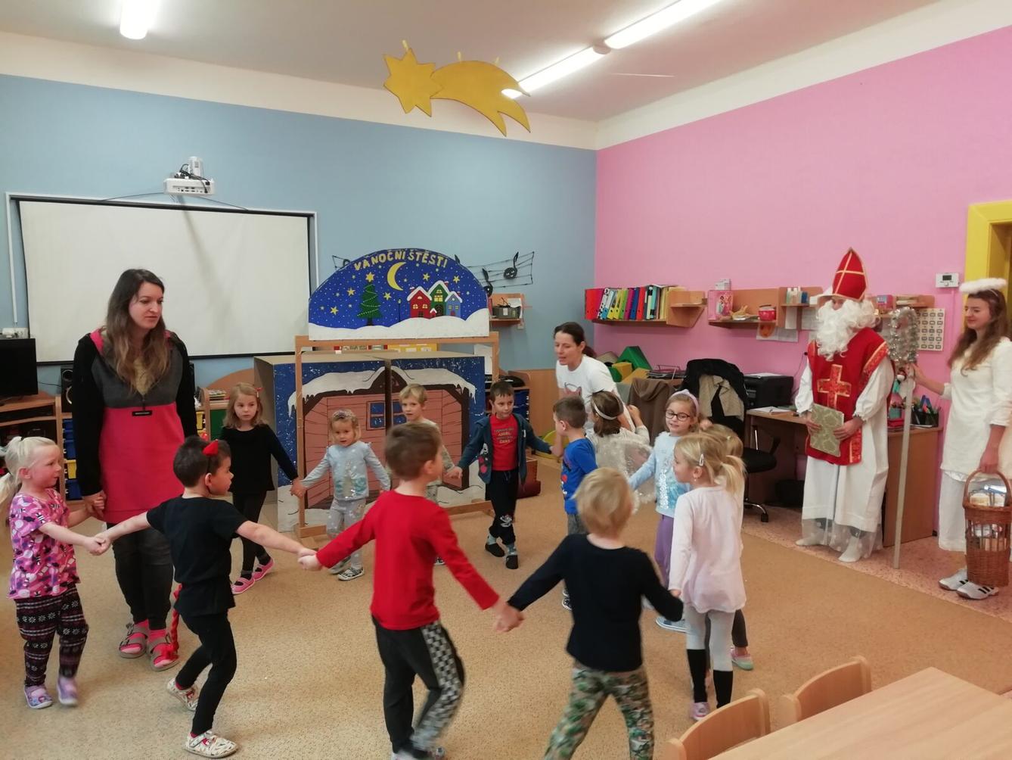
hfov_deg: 67.3
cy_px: 380
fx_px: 760
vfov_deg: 53.1
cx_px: 506
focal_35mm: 26
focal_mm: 3.46
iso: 80
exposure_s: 1/50
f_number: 2.2
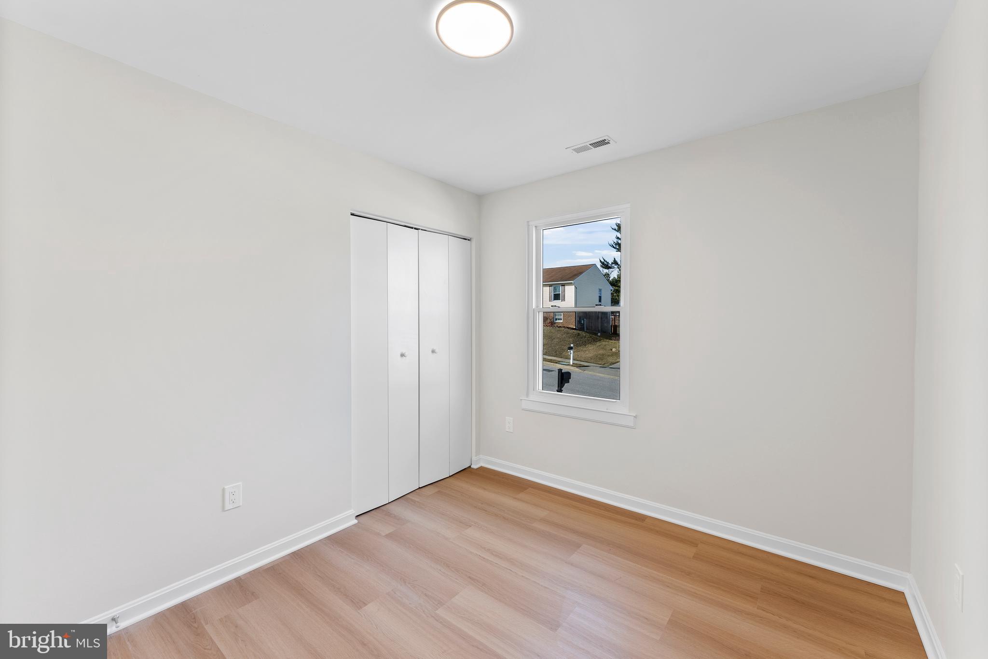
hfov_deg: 104.2
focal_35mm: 14
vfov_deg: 81.2
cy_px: 330
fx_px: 384
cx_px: 494
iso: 100
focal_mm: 14
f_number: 8
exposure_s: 1/5
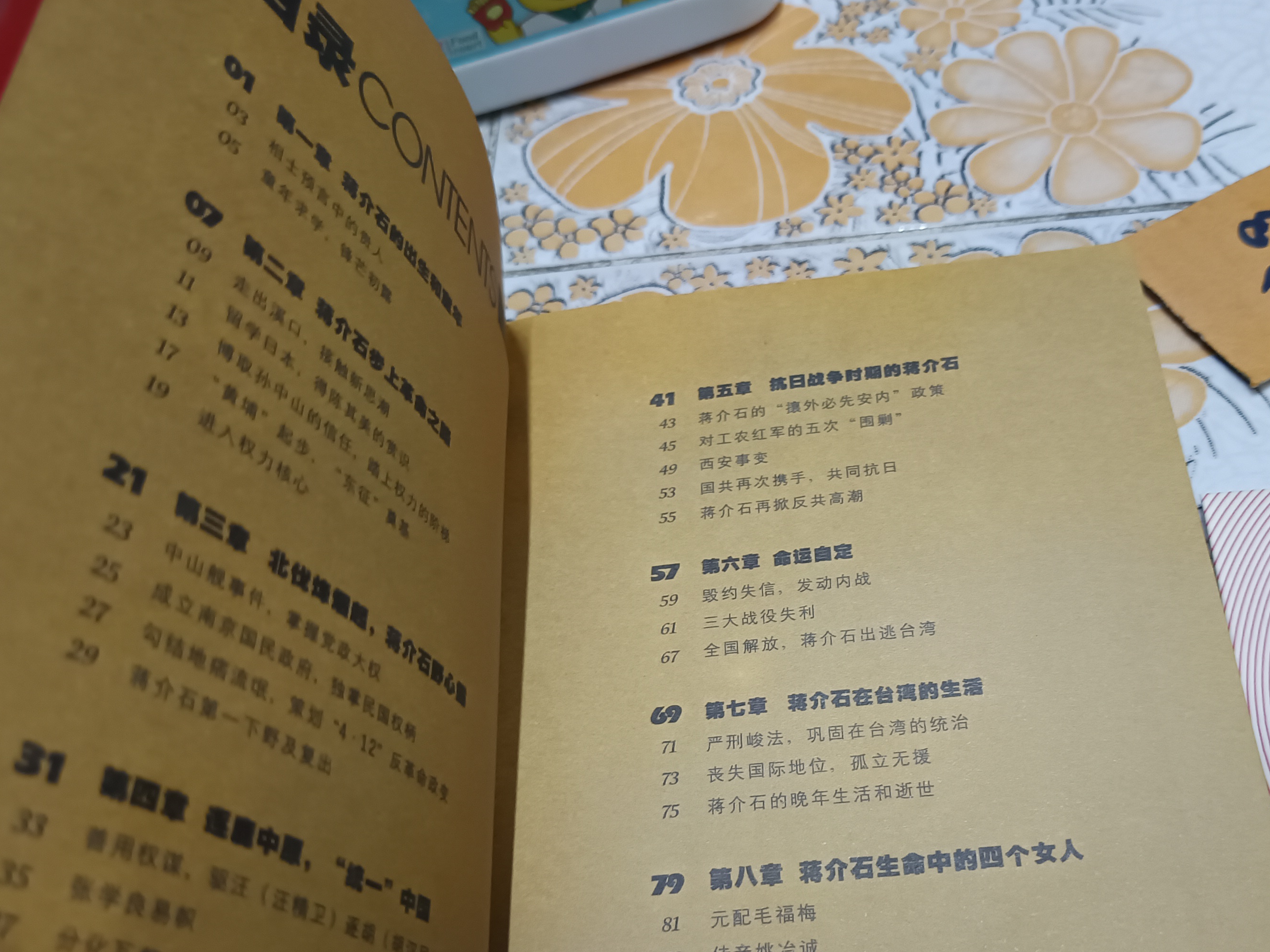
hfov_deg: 51.0
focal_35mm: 36
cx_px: 764
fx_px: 1321
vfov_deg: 39.2
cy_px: 636
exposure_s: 1/33.3
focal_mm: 5.31
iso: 1154
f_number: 1.7
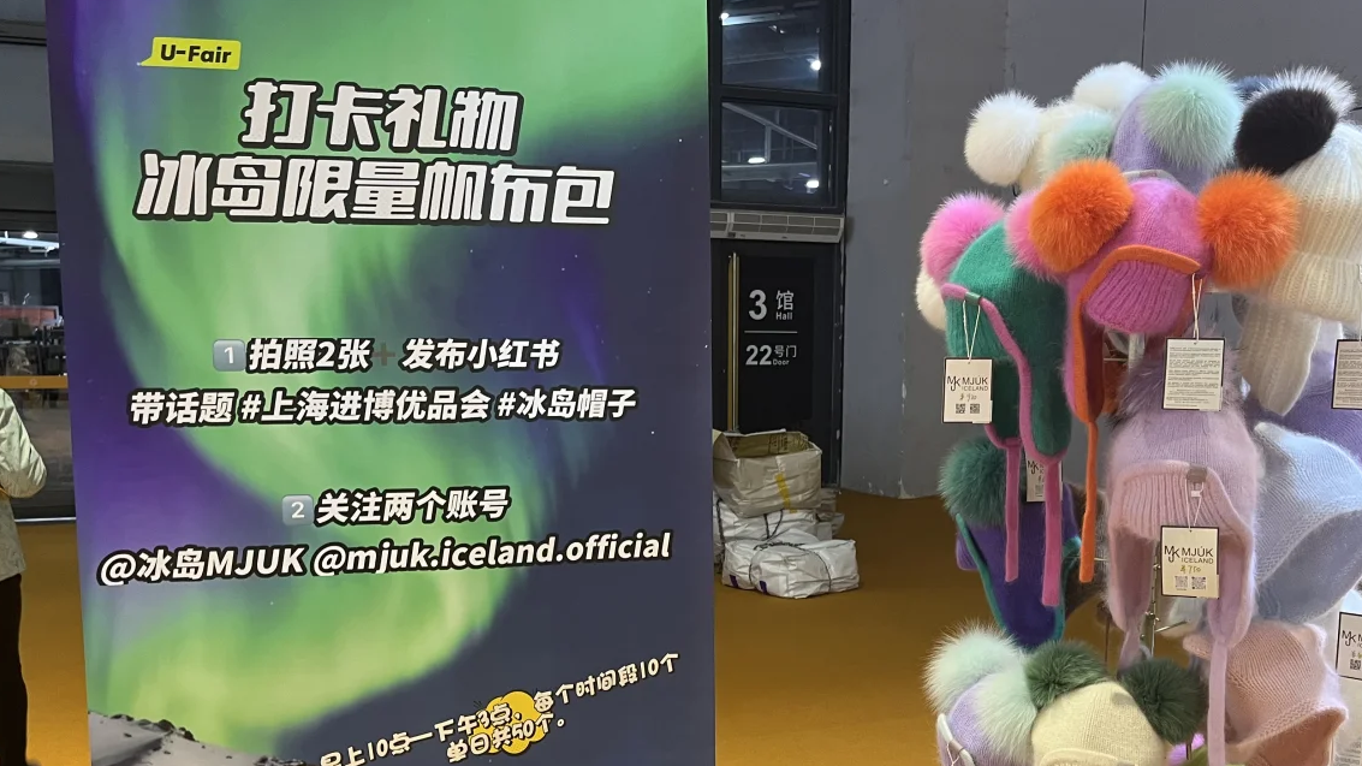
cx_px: 695
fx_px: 1300
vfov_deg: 32.4
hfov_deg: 55.3
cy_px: 542
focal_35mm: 36
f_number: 1.6
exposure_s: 1/50
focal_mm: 5.1
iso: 160
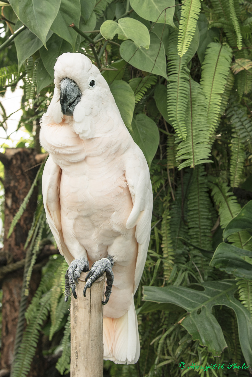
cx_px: 126
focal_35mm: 38
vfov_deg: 50.7
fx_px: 399
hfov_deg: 35.1
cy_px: 188
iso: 400
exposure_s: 1/160
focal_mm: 38
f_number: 6.3
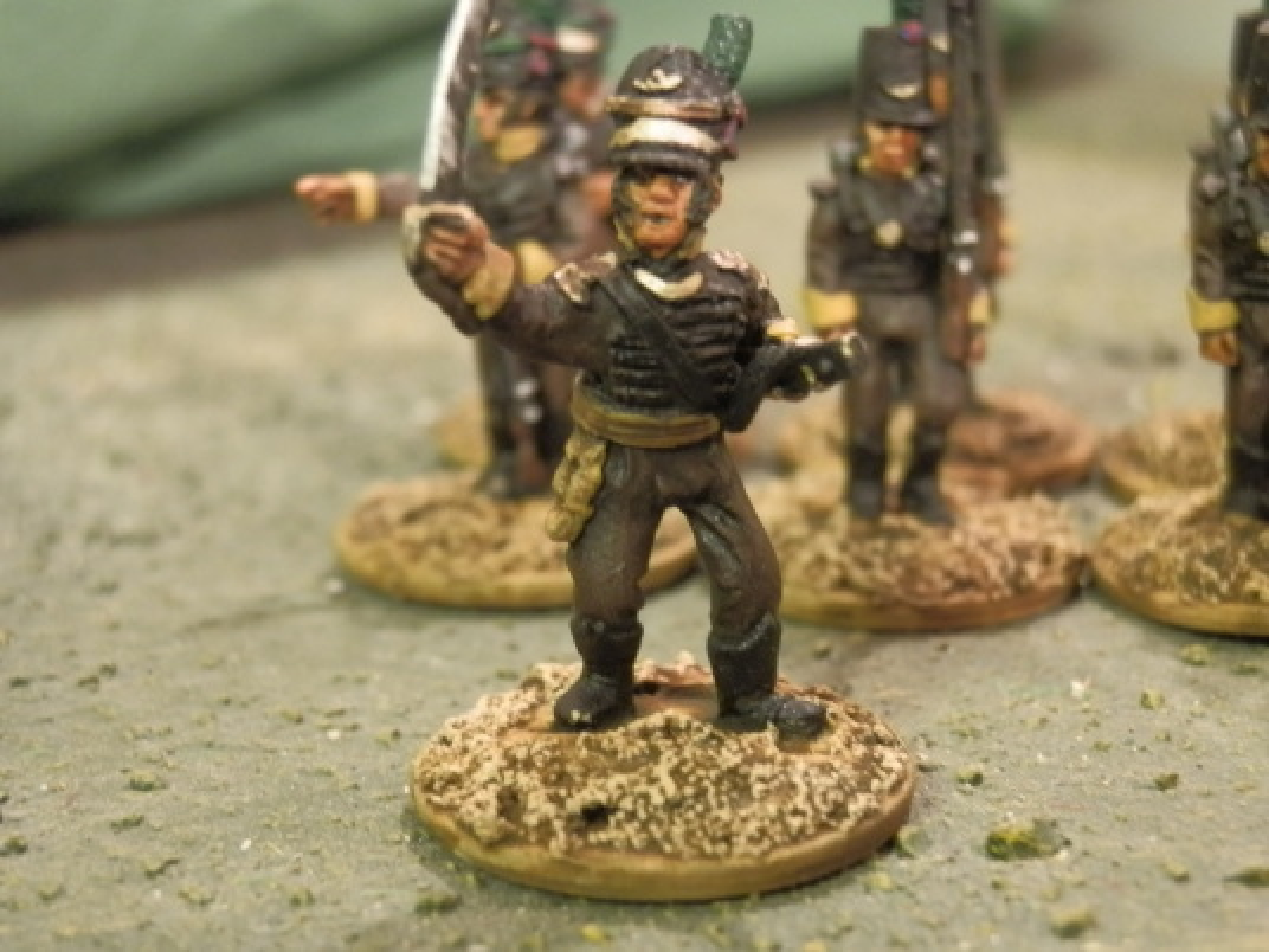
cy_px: 476
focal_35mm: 61
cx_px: 634
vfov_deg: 24.0
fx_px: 2236
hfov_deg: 31.7
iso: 400
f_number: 3.7
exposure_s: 1/6
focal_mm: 10.99
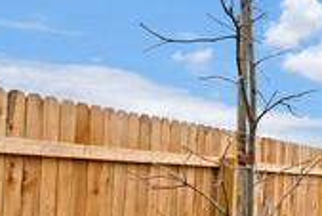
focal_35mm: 68
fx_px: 609
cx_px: 585
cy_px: 176
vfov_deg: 19.8
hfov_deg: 20.5
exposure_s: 1/160
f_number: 6.3
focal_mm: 12
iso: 64
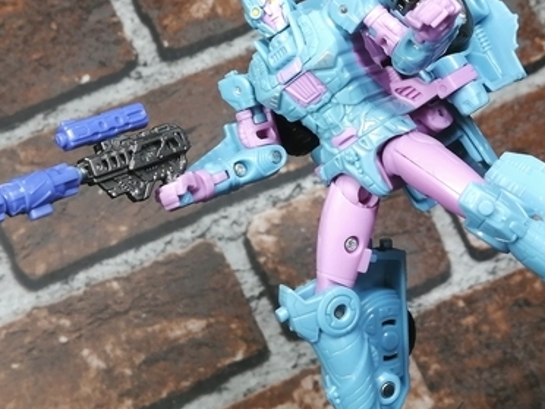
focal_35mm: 71
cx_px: 312
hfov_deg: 27.4
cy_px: 133
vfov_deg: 20.6
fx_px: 1118
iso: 64
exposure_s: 1/100
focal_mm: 3.62
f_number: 1.8
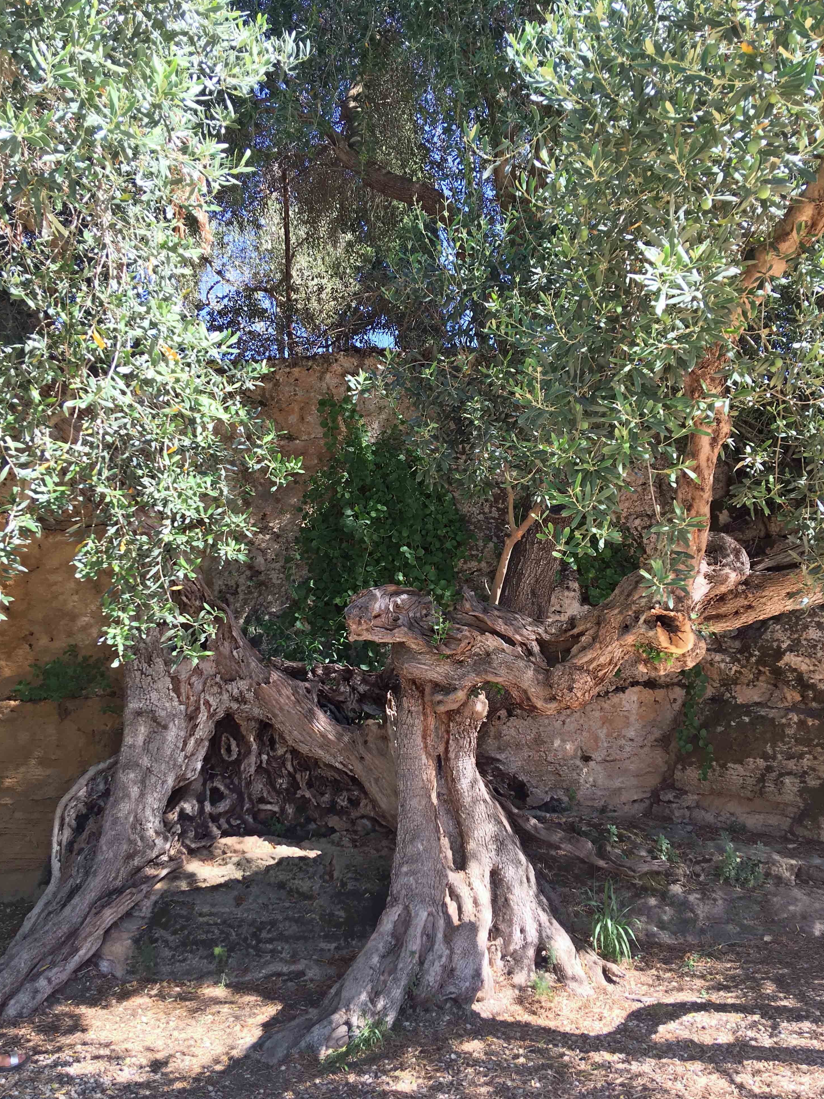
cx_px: 410
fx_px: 952
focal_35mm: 30
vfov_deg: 60.0
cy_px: 553
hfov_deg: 46.8
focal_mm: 4.15
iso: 25
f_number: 2.2
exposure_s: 1/227
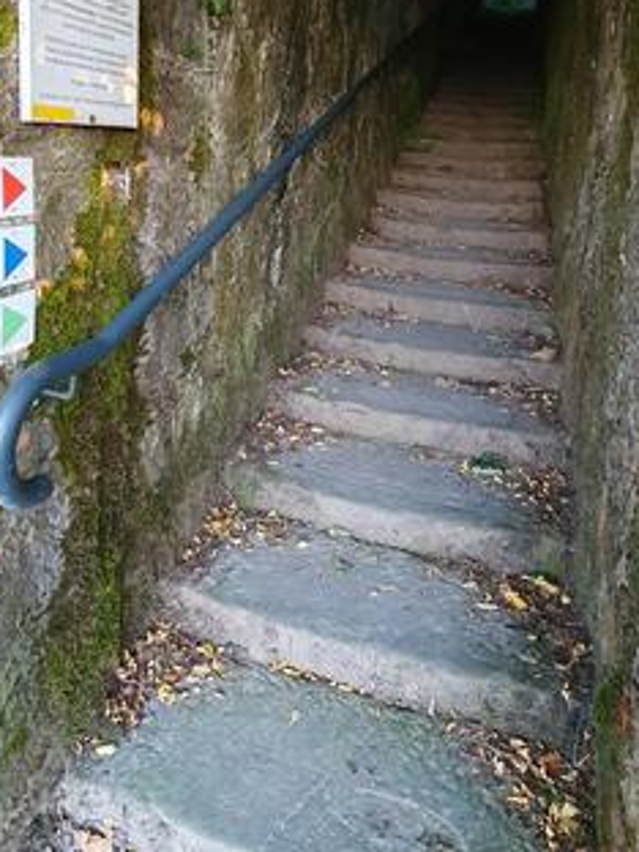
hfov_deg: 54.9
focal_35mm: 25
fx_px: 615
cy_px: 235
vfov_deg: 66.0
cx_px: 314
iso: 320
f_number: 2.2
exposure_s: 1/50
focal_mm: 1.8
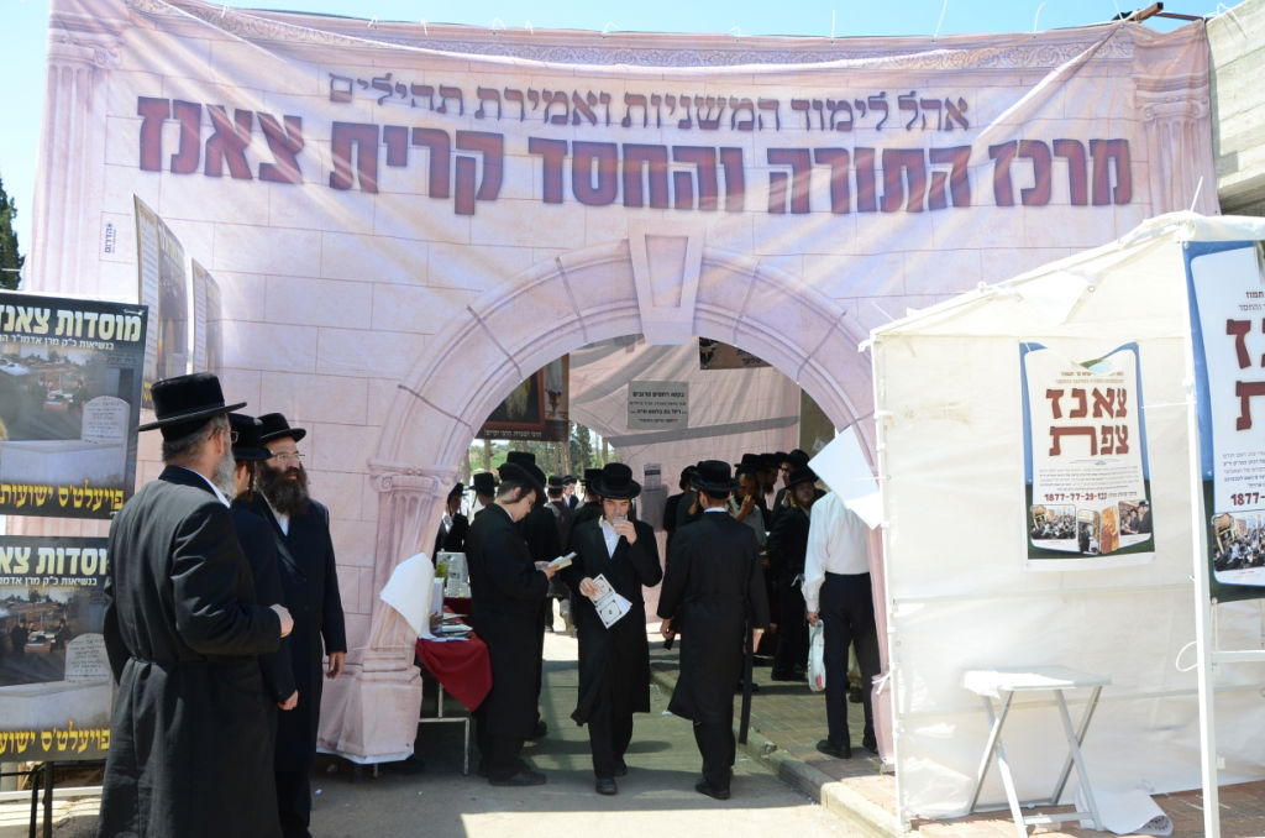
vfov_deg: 41.5
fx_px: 1104
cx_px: 632
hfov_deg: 59.6
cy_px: 419
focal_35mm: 32
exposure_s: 1/800
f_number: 6.3
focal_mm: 21
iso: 500
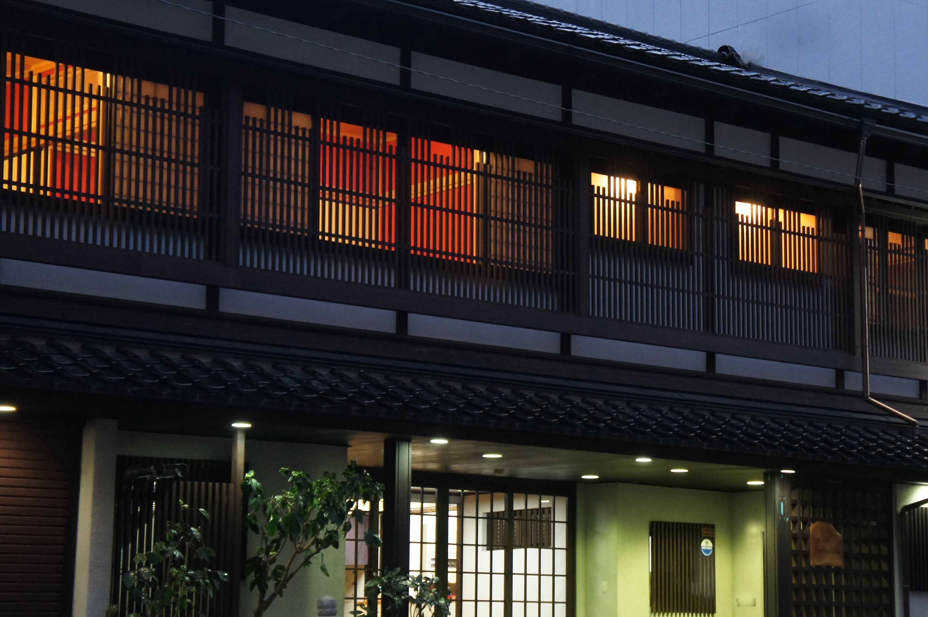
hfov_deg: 23.9
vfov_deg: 16.1
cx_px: 599
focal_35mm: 85
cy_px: 324
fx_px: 2181
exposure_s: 1/20
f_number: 5
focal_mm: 43
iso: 1600
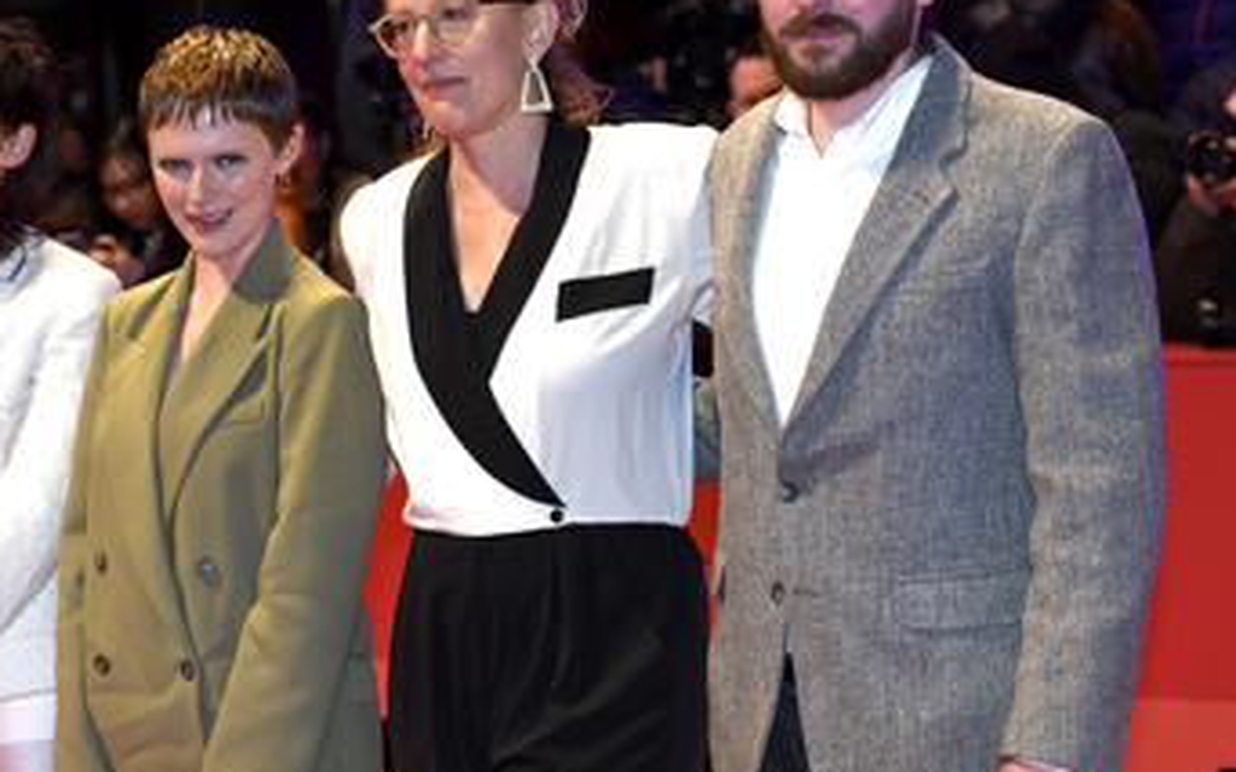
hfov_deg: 19.8
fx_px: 3536
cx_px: 440
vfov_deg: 12.5
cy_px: 297
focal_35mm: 105
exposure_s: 1/250
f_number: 5
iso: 800
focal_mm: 78
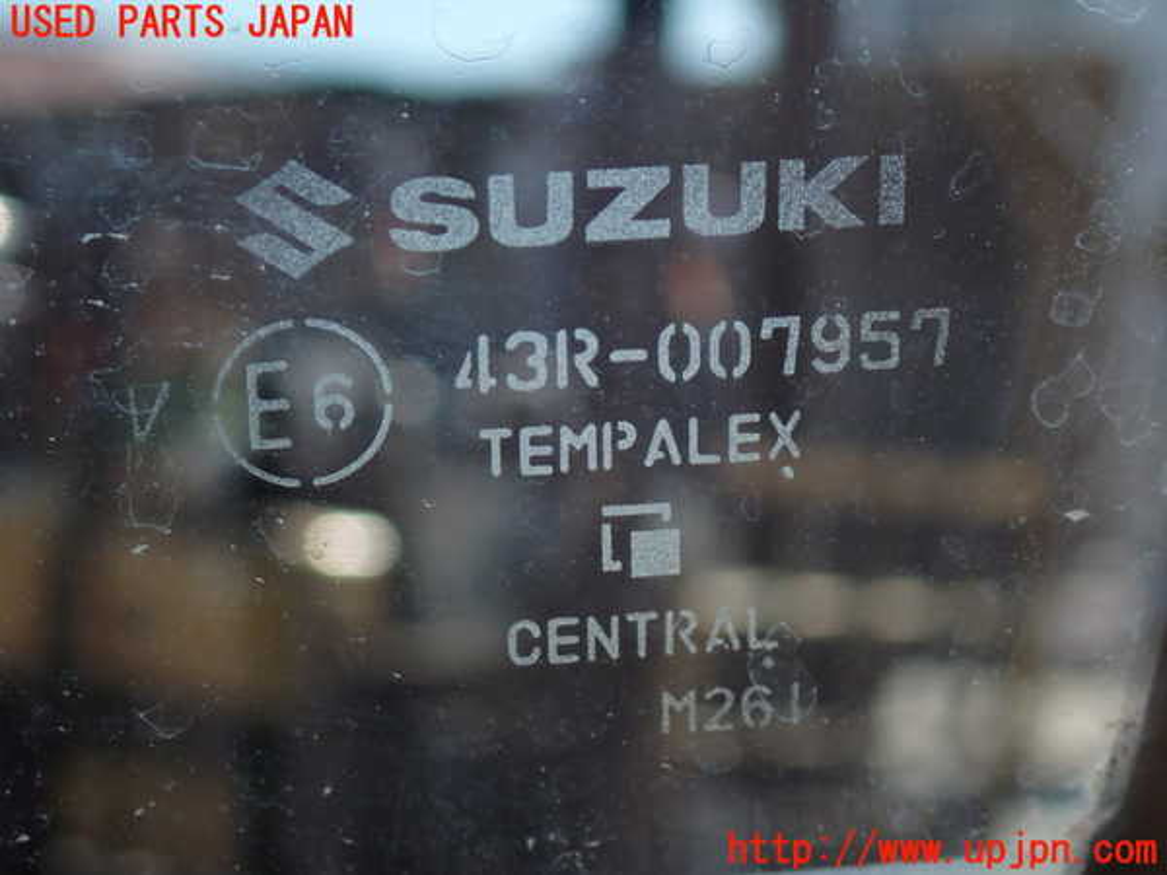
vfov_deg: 15.7
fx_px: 3169
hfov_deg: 20.9
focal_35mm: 94
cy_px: 438
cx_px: 584
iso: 160
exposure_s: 1/200
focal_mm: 16.79
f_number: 4.7
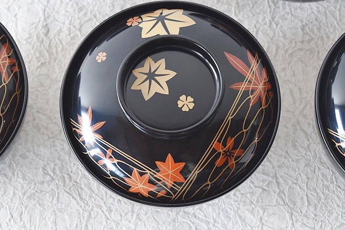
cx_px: 166
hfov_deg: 21.8
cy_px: 102
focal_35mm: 94
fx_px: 897
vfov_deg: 14.6
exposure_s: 1/8
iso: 800
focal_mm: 55
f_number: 5.6
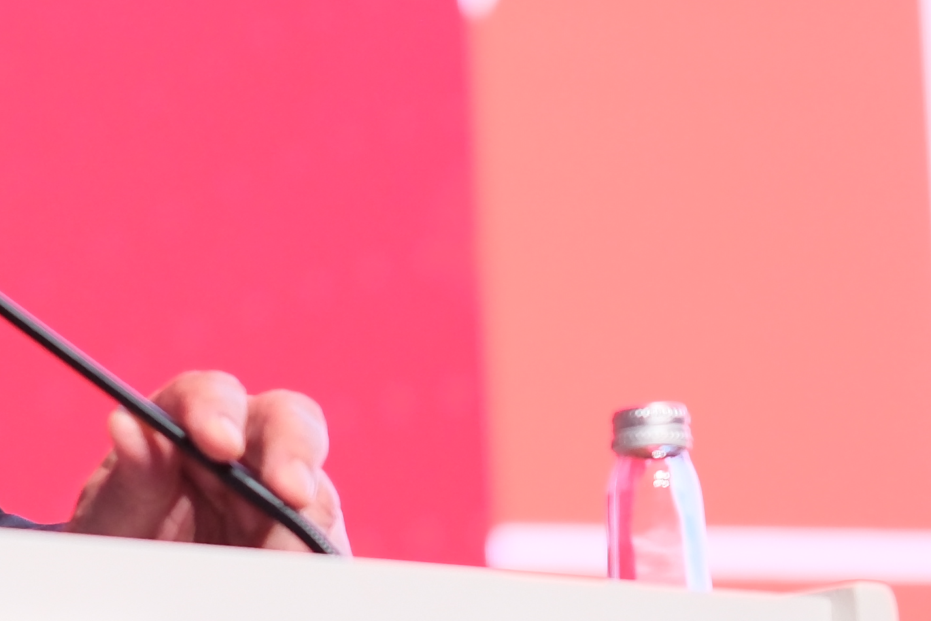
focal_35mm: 368
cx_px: -369
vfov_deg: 3.7
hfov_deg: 5.6
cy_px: 27
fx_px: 9518
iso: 640
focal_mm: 56
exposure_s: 1/250
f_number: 1.2
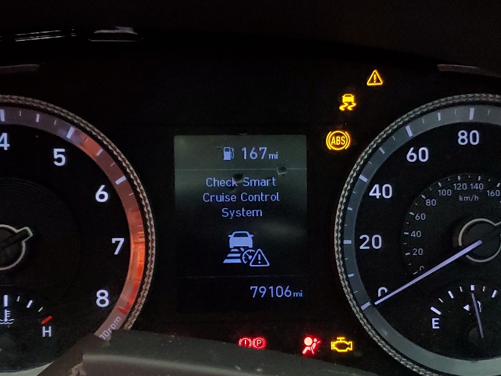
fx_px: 753
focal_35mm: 52
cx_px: 220
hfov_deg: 36.8
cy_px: 242
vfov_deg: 27.9
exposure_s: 1/60.2
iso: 419
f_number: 1.5
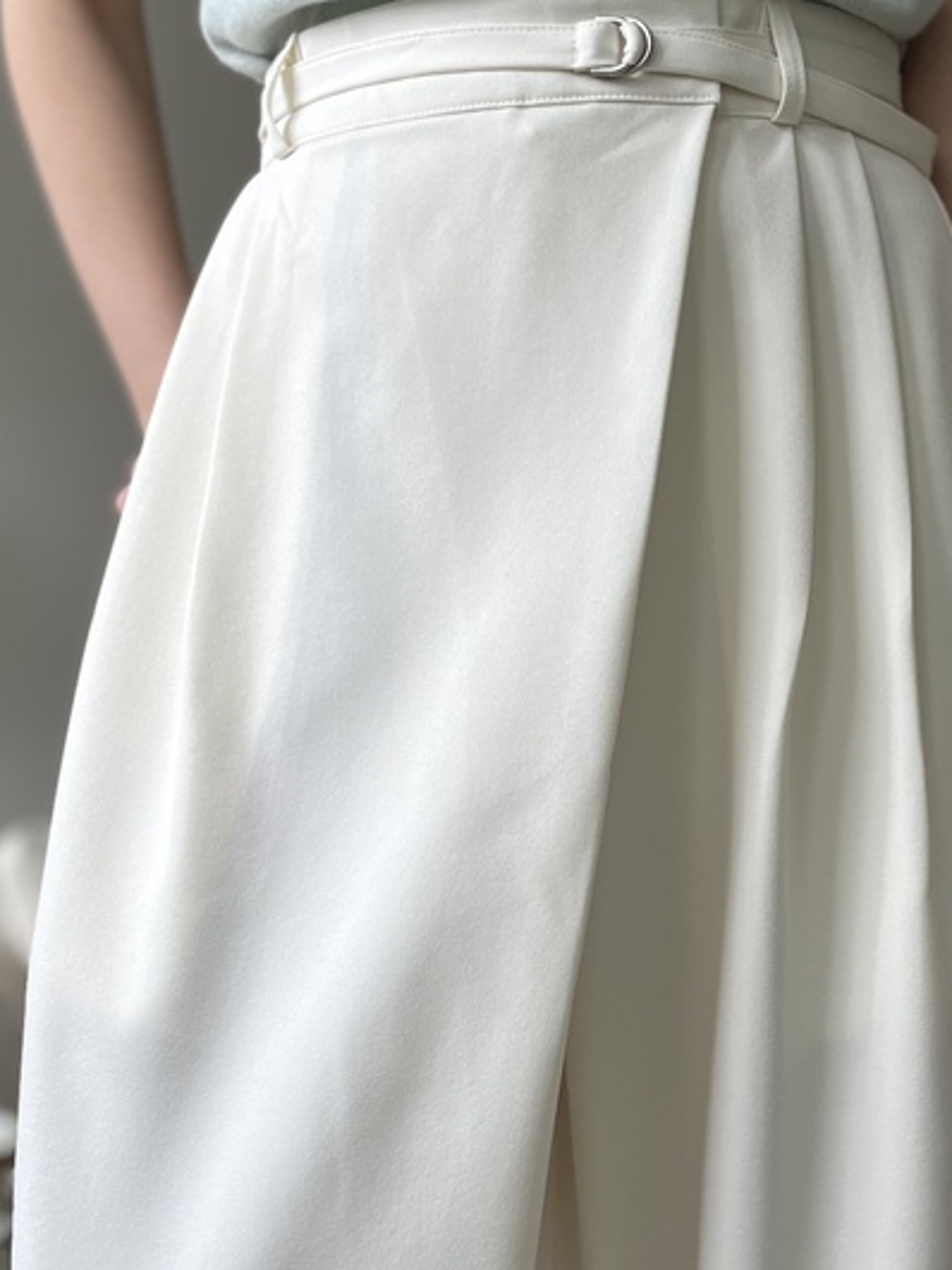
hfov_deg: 29.4
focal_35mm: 49
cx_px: 663
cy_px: 792
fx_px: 1798
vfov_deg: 38.7
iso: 50
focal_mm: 5.1
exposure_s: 1/456
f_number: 1.6
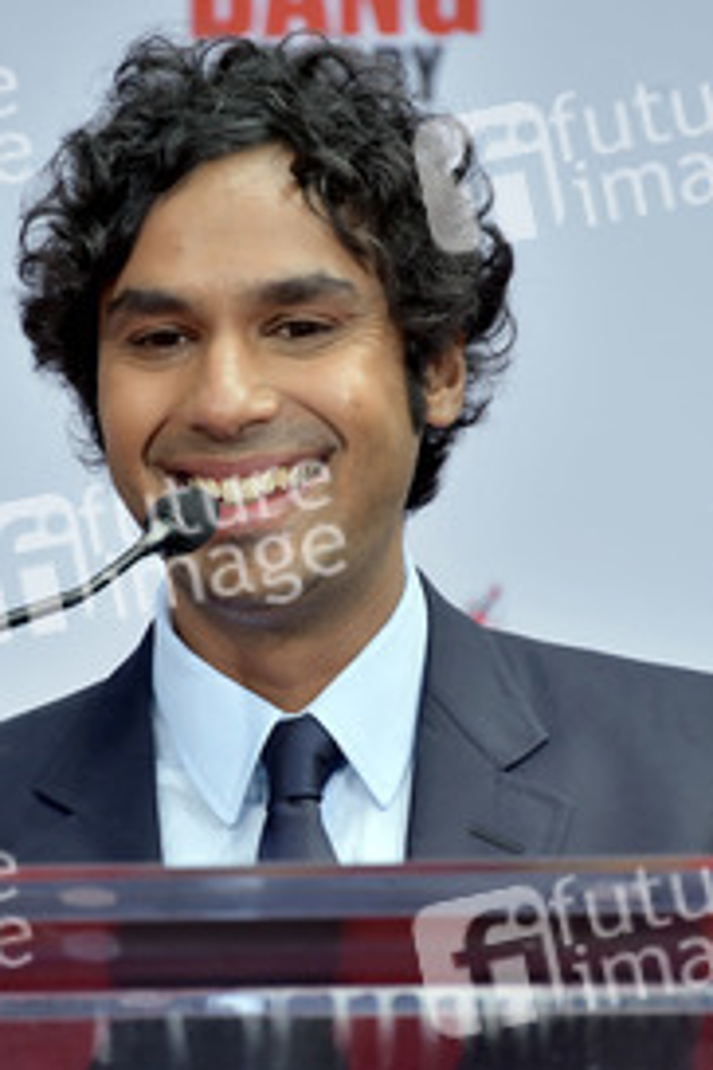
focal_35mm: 439
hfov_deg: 3.1
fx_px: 13041
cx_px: 261
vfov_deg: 4.7
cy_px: 749
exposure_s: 1/250
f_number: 5.6
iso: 160
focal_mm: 300
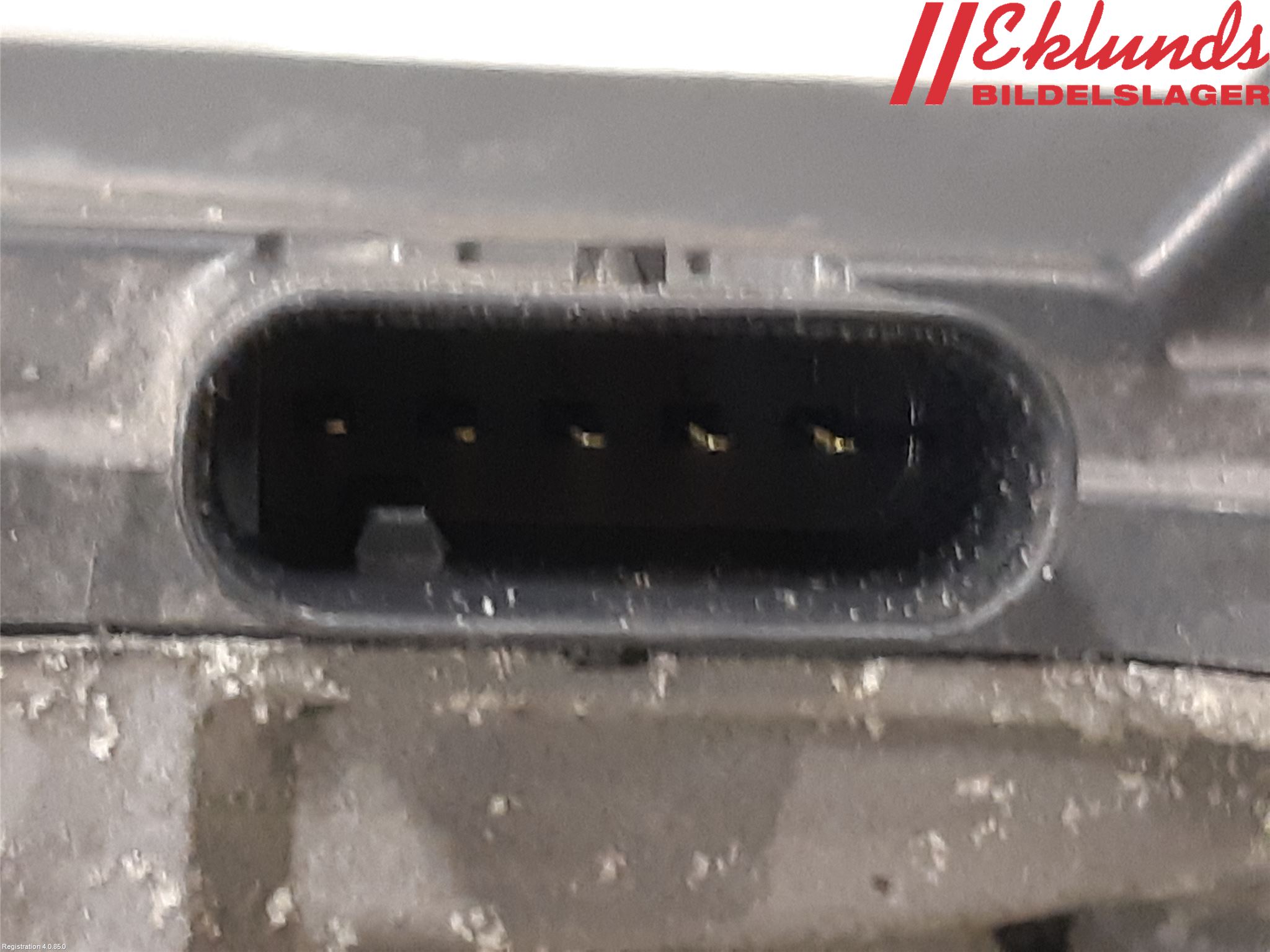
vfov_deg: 53.1
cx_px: 635
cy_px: 476
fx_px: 954
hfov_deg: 67.3
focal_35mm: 26
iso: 250
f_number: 1.7
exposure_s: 1/25
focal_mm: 3.93
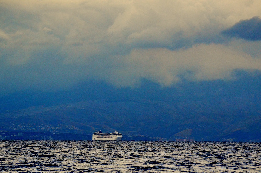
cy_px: 86
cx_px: 130
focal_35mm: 232
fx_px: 1682
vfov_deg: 5.9
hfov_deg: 8.9
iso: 3600
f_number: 4.8
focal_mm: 155
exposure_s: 1/8000
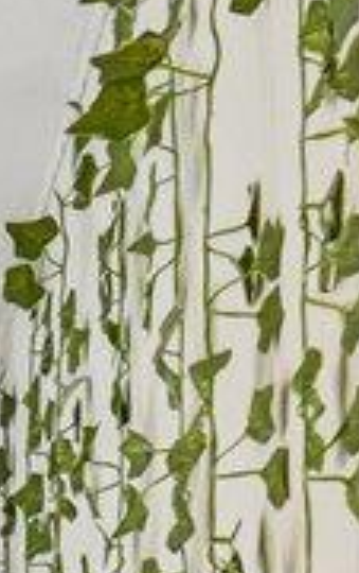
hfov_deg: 3.6
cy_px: 1816
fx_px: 2528
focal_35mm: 162
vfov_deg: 9.5
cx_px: -2631
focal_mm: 14
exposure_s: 1/15
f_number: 8
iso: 500
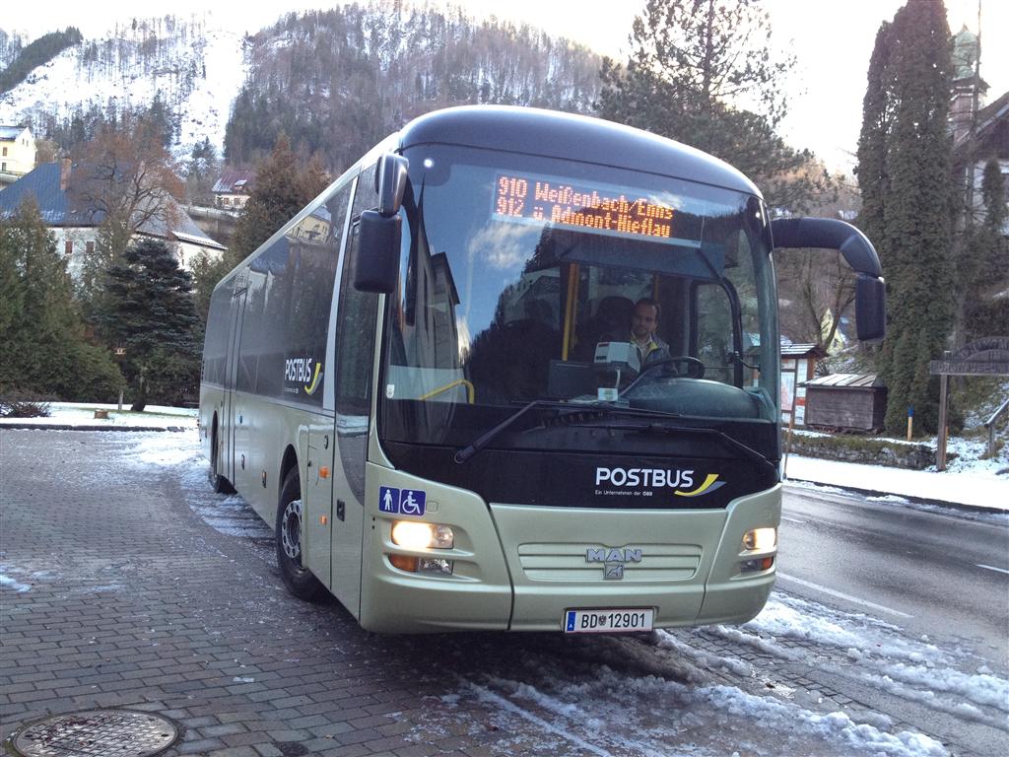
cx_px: 504
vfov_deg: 40.7
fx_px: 1020
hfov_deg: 52.6
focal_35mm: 35
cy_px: 378
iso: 125
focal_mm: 4.28
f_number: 2.4
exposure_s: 1/120
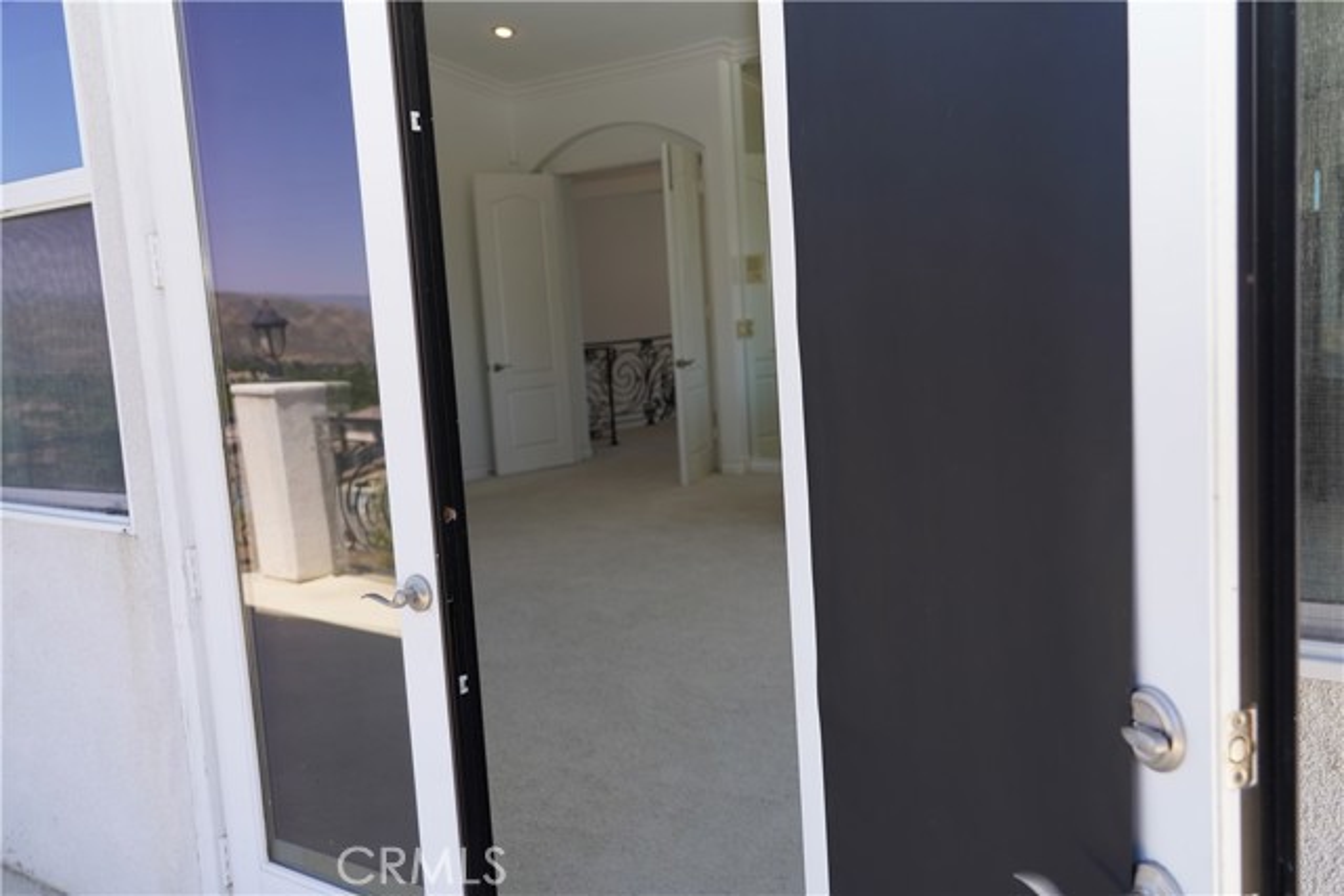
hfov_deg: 60.3
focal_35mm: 31
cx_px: 672
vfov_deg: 42.3
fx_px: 1158
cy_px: 448
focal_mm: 31
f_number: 4.5
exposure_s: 1/250
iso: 100
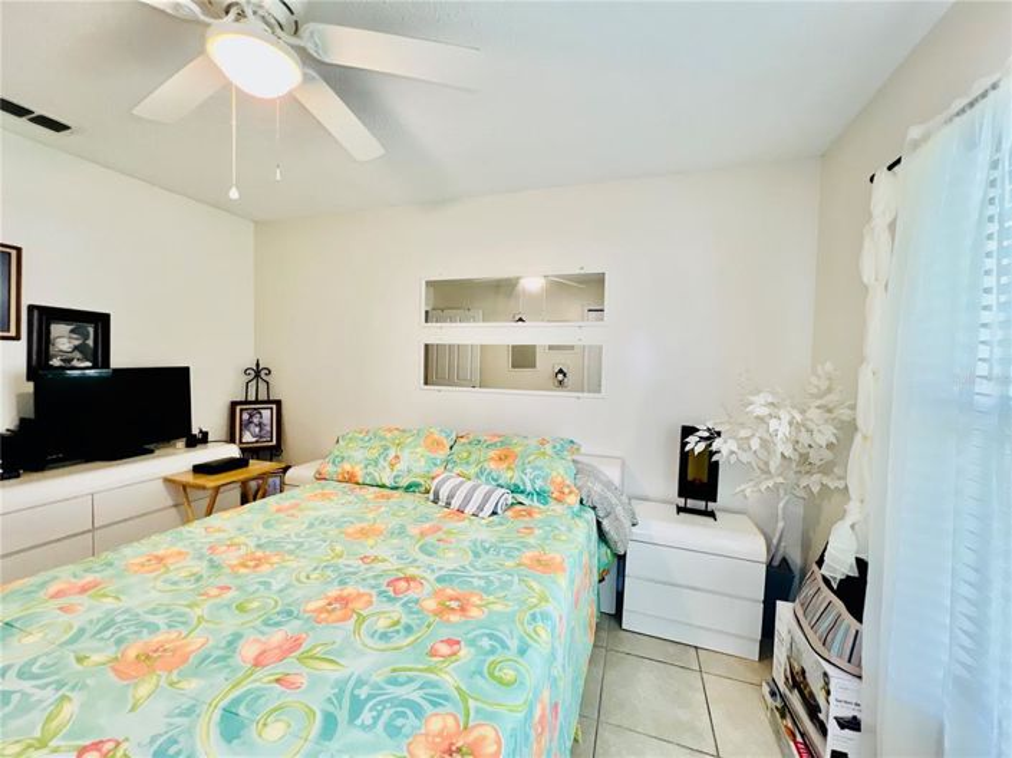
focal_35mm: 13
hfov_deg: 106.2
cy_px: 379
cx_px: 506
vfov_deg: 89.9
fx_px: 380
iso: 200
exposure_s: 1/60
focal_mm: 1.57
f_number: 1.8
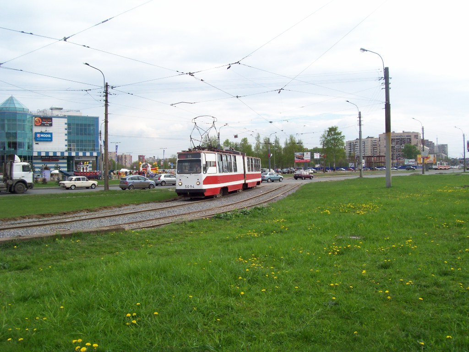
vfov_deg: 41.8
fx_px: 461
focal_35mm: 34
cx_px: 234
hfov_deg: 54.0
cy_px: 176
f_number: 5.1
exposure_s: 1/355
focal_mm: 5.6
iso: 80
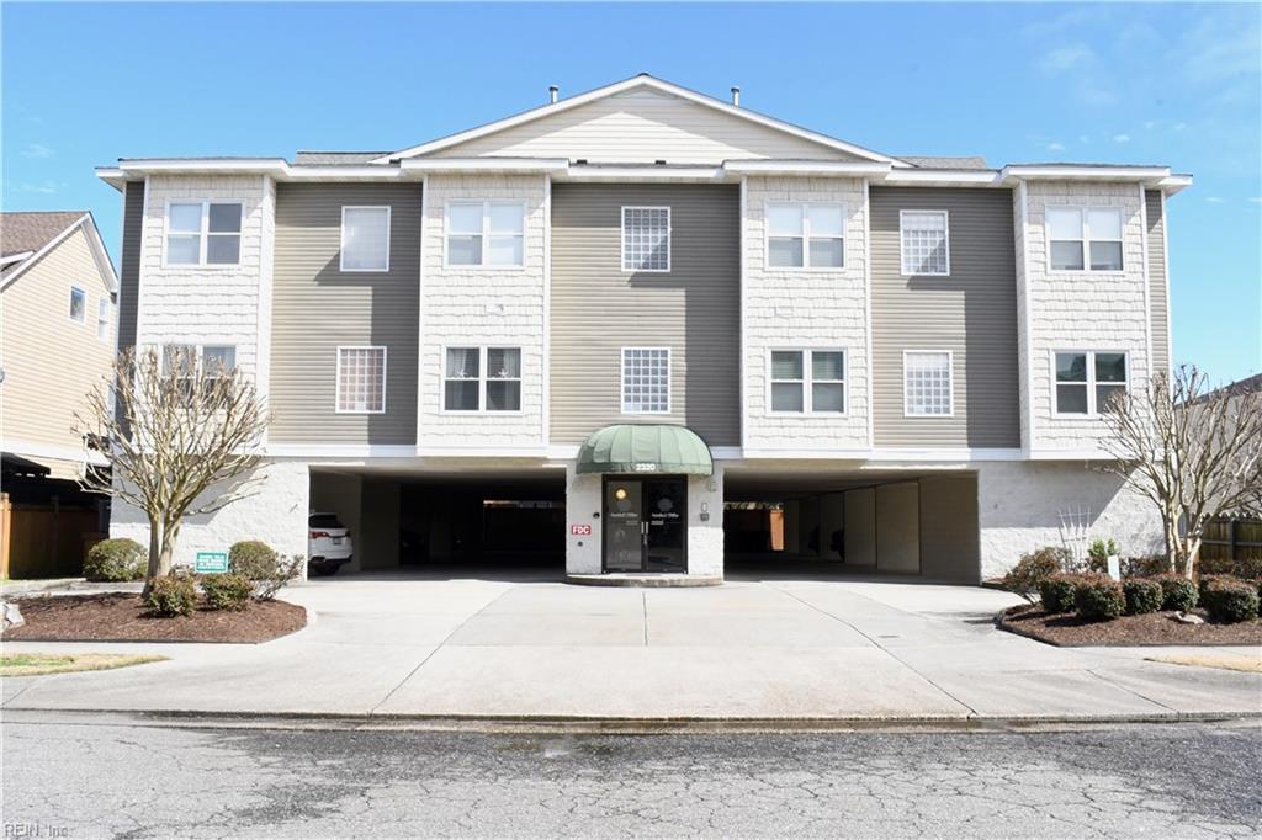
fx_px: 1156
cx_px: 631
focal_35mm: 33
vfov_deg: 39.9
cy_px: 420
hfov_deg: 57.2
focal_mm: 22
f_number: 20
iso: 1000
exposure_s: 1/250
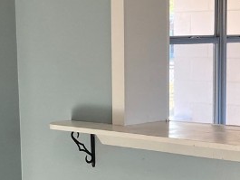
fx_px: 749
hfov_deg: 18.2
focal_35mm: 108
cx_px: 115
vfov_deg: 13.6
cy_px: 159
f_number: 1.8
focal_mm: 3.99
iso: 50
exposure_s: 1/60
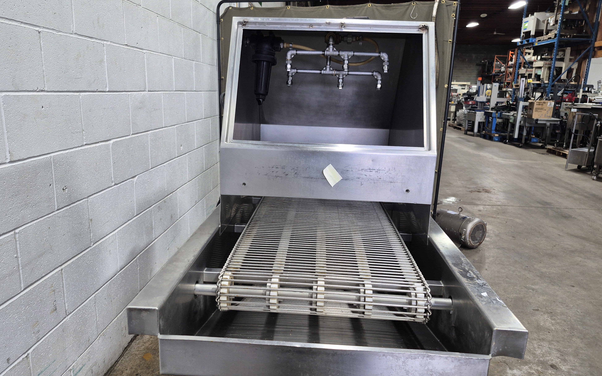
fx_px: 410
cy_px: 188
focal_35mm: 25
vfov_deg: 49.3
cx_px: 294
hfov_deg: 72.5
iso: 320
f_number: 1.8
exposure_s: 1/120
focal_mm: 5.4
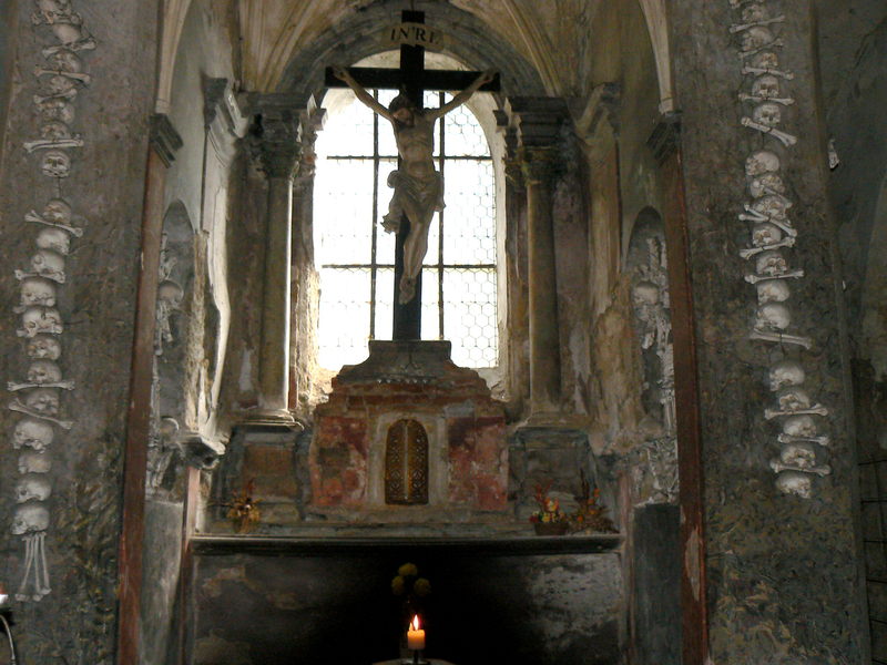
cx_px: 444
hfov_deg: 51.4
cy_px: 332
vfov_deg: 39.7
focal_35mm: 36
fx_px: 922
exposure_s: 1/30
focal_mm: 6
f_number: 3.6
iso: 100
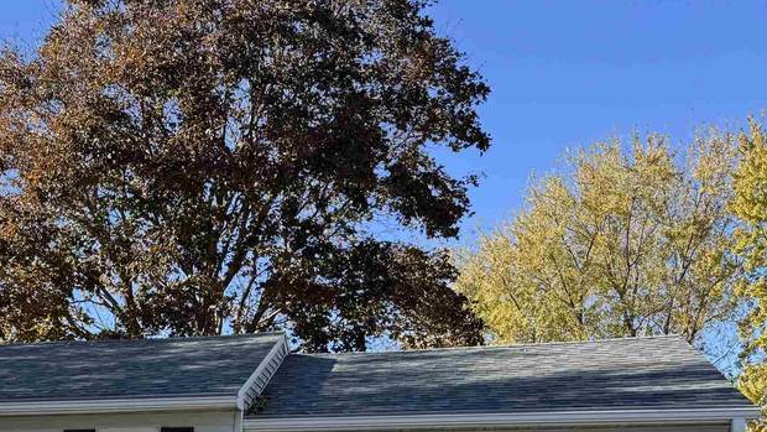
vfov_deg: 20.6
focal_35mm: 54
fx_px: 1098
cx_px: 51
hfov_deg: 35.8
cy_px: 534
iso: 80
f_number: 1.78
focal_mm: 6.76
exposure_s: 1/1767
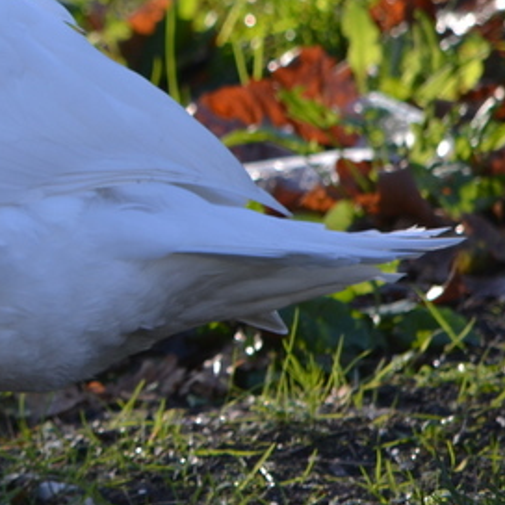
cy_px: 57
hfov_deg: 1.9
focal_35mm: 901
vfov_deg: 1.9
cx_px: -214
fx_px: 14871
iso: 200
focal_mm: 240
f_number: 5.3
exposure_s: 1/250
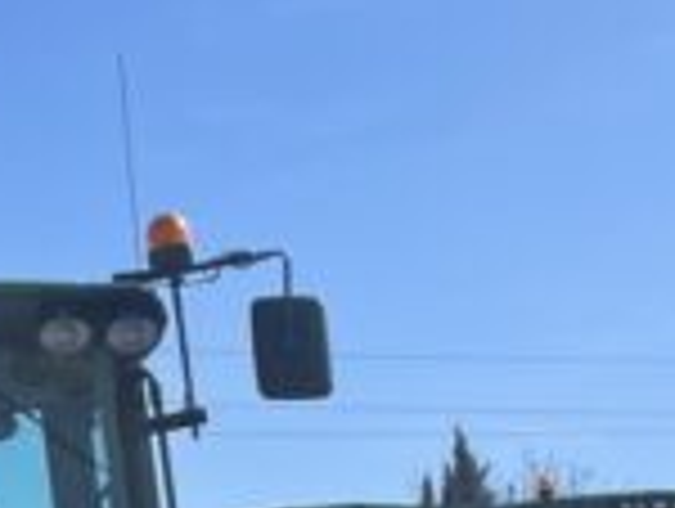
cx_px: -212
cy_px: 701
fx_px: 2598
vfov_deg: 10.9
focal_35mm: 133
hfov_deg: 14.2
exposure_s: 1/5051
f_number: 1.6
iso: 32
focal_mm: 4.2
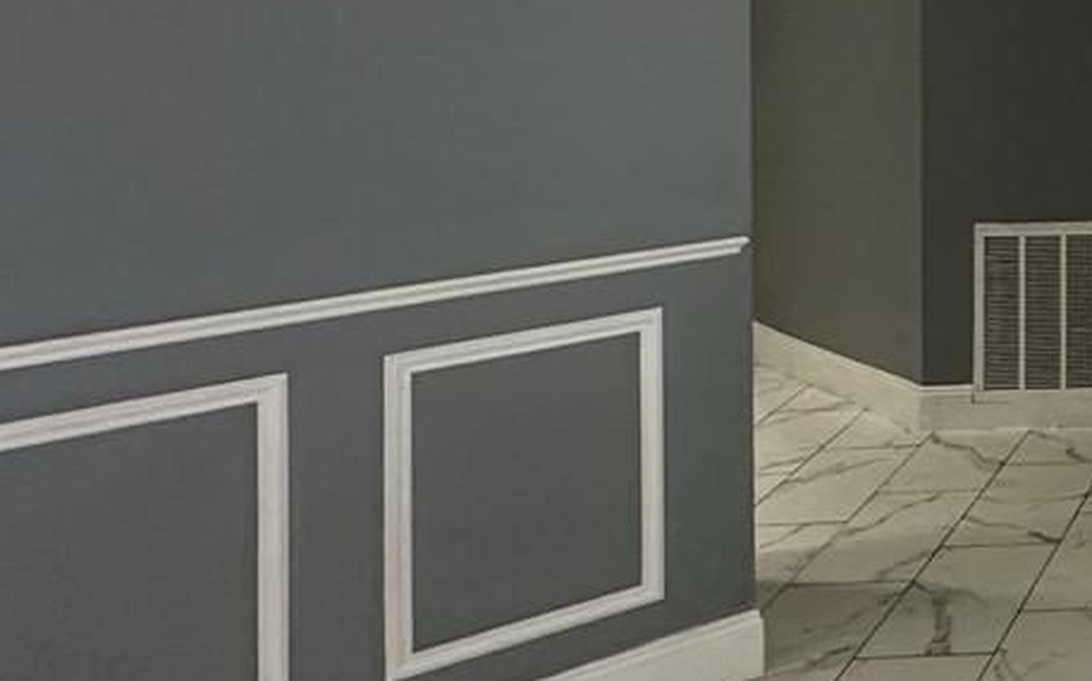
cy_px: -88
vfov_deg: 23.2
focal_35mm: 52
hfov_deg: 29.0
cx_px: 1524
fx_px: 1547
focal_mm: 2.22
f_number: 2.2
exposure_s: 1/60
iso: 250
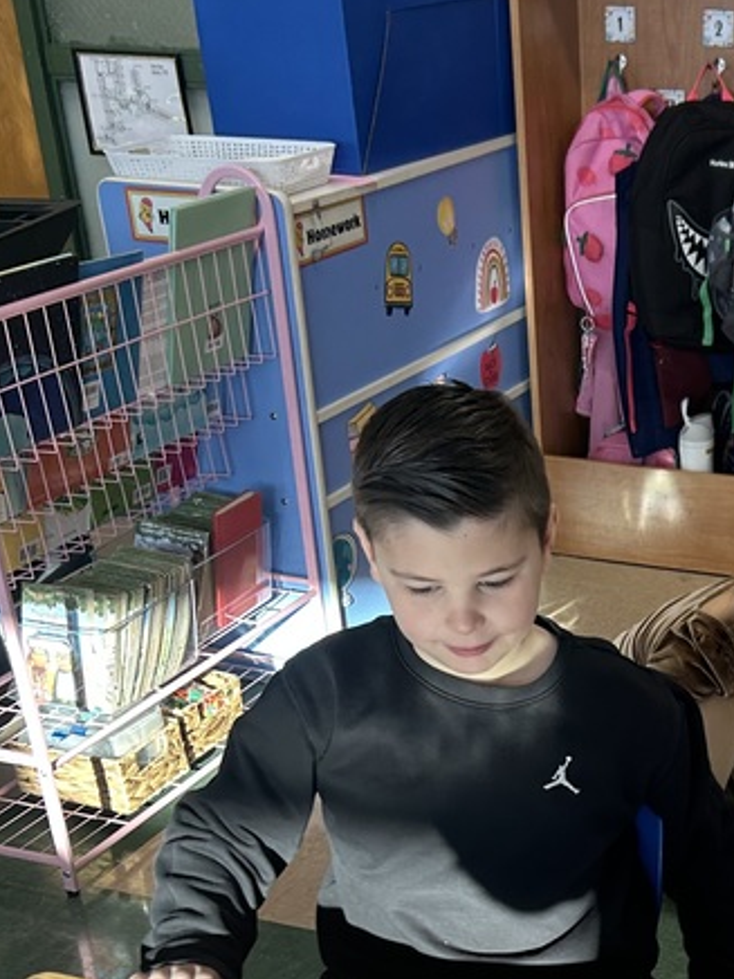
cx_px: 673
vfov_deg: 30.0
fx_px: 1725
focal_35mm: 61
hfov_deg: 23.3
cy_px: 923
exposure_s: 1/120
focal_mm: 5.7
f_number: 1.5
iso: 80
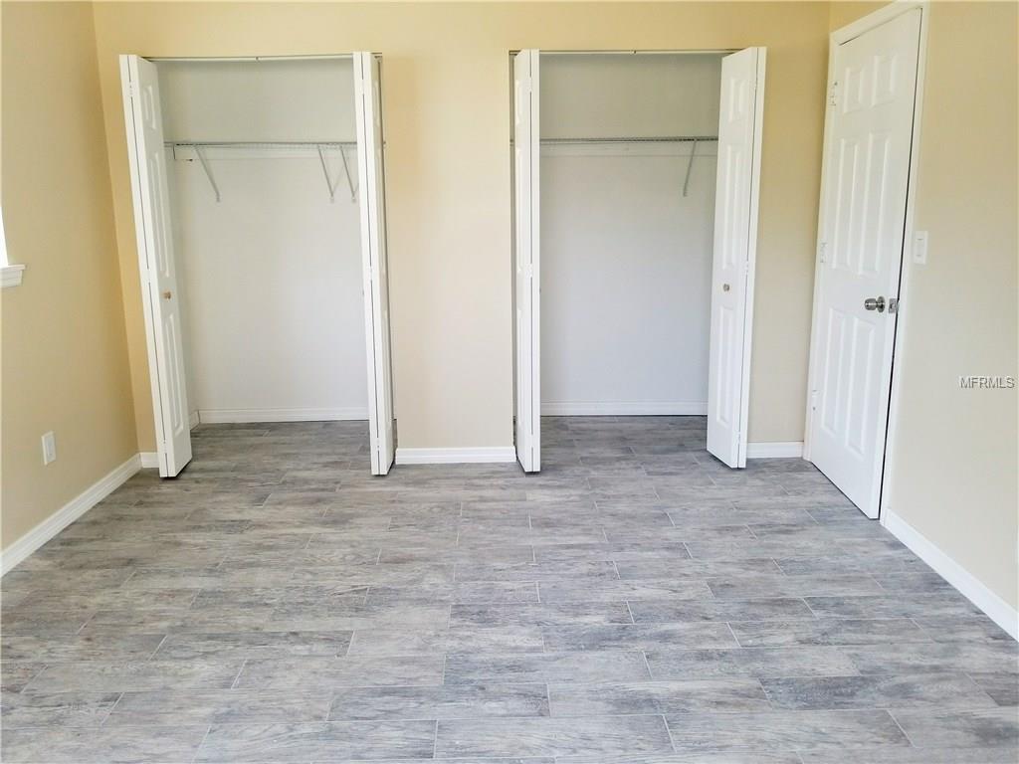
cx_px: 510
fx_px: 765
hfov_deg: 67.3
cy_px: 382
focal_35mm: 26
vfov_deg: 53.1
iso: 80
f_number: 1.7
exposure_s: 1/60
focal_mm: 4.25
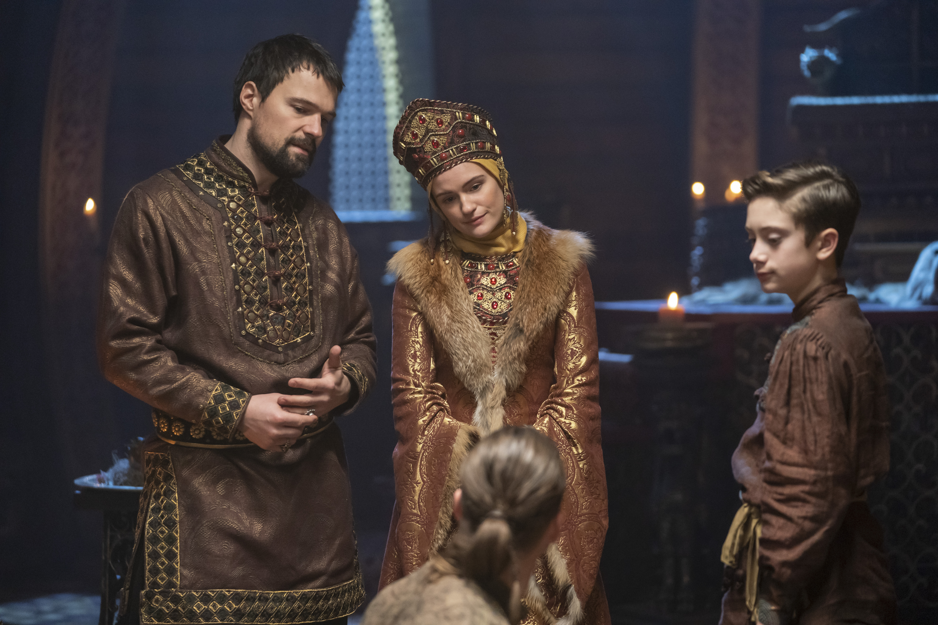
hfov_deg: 16.8
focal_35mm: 122
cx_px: 469
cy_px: 312
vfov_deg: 11.2
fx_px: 3179
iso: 3200
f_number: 2.8
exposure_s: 1/100
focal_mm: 122
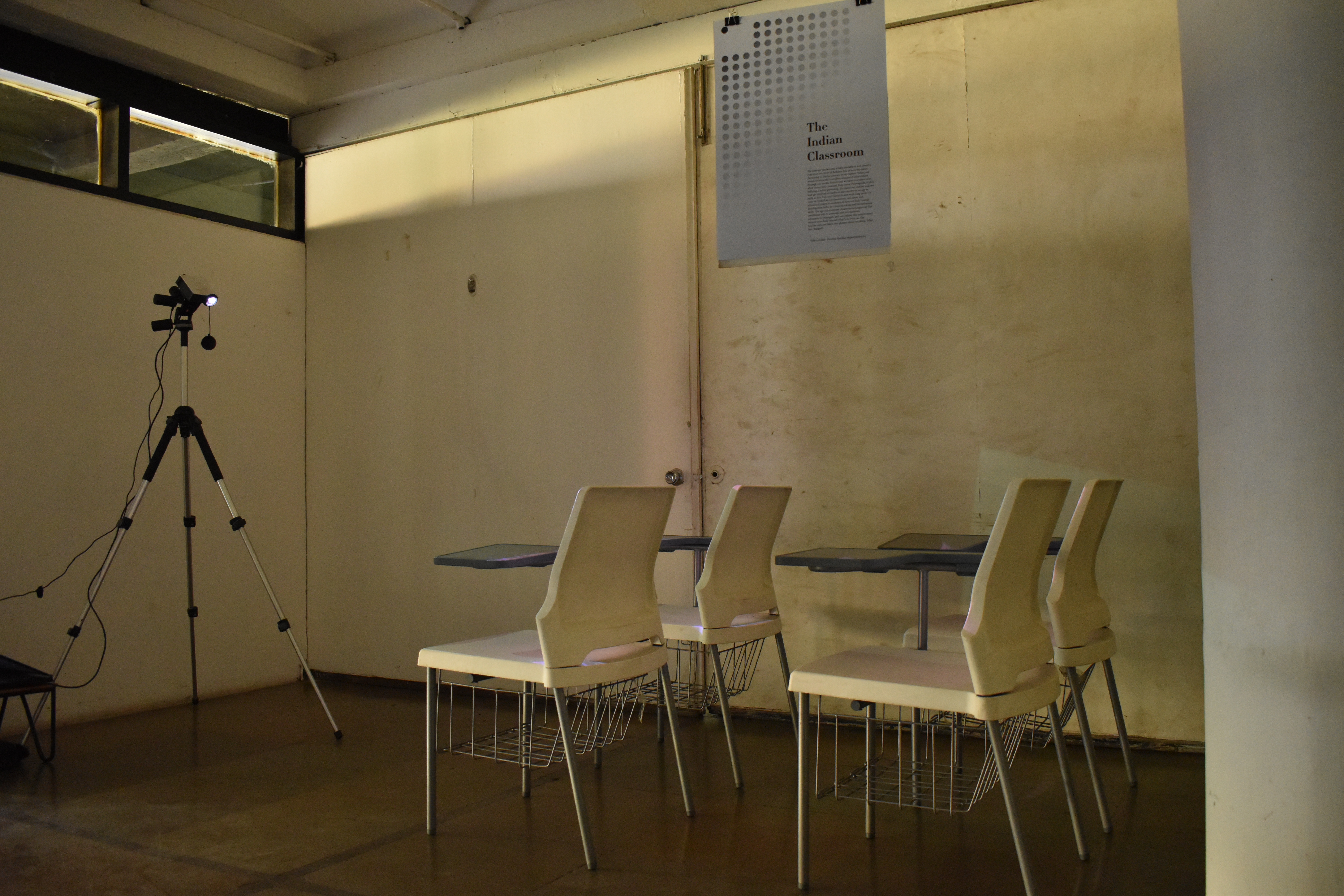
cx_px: 672
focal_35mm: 30
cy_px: 448
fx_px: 1120
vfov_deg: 43.6
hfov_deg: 61.9
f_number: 4.5
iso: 3200
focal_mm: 20
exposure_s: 1/30
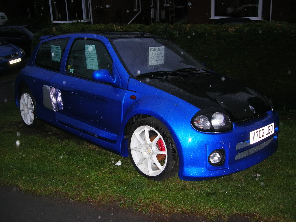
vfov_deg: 37.7
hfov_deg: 49.0
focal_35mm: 38
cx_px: 148
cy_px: 111
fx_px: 325
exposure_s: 1/60.1
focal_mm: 7.8
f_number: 2.8
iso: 78
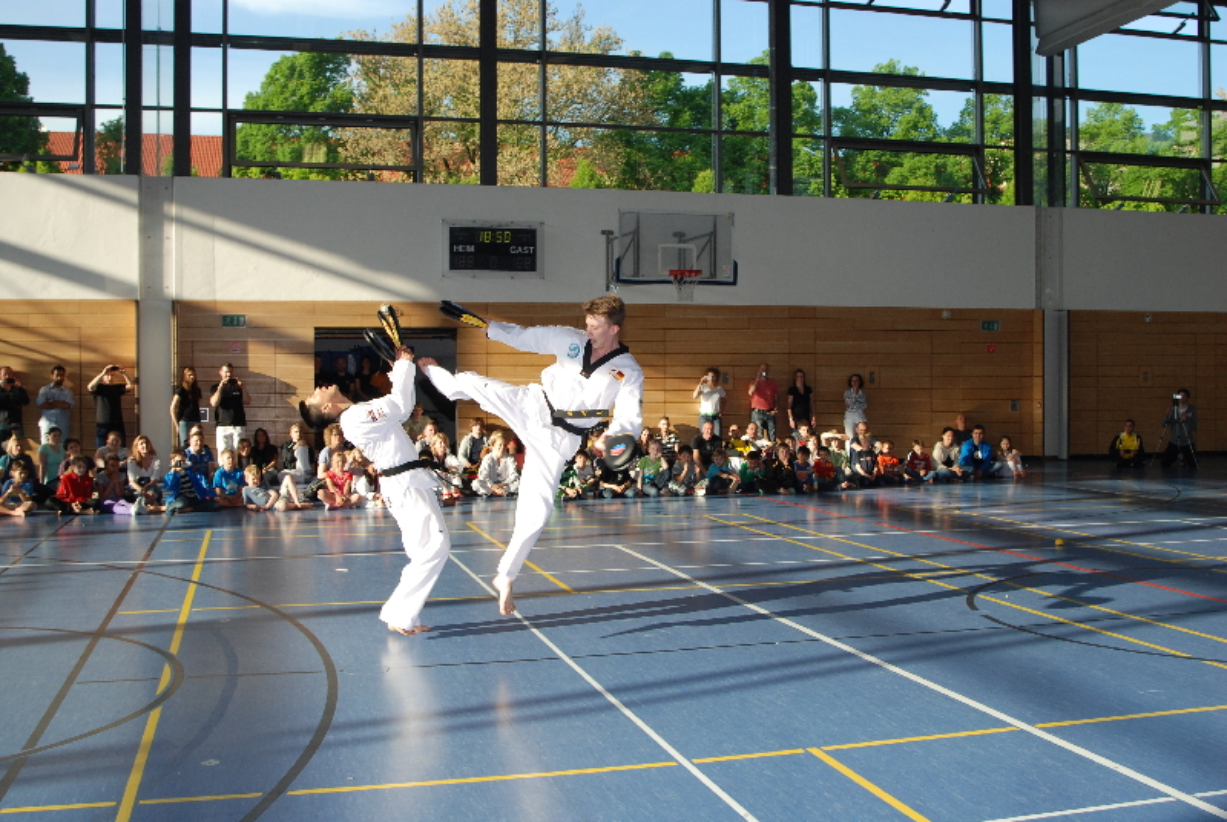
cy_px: 411
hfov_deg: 49.5
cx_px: 614
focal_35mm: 39
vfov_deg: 34.3
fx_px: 1331
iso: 200
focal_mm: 26
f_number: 8
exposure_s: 1/200
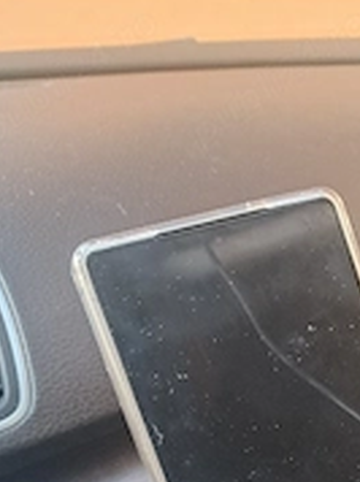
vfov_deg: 31.5
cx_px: 333
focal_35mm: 54
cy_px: 533
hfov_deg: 26.0
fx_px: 751
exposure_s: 1/50
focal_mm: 5.23
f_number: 1.8
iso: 400
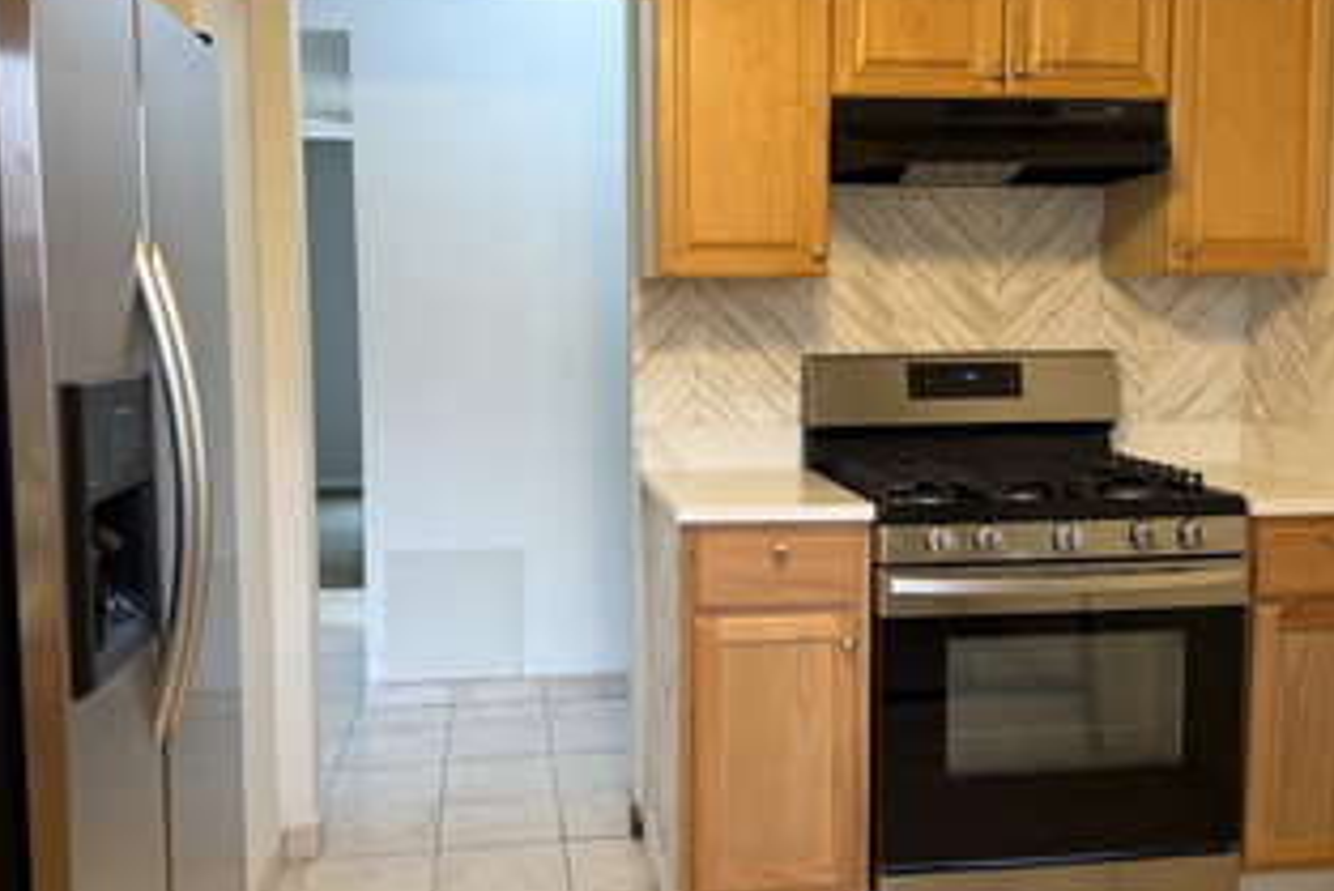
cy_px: 414
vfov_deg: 38.9
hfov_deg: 55.8
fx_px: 1260
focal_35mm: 34
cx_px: 684
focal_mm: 6.76
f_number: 1.78
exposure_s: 1/60
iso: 125
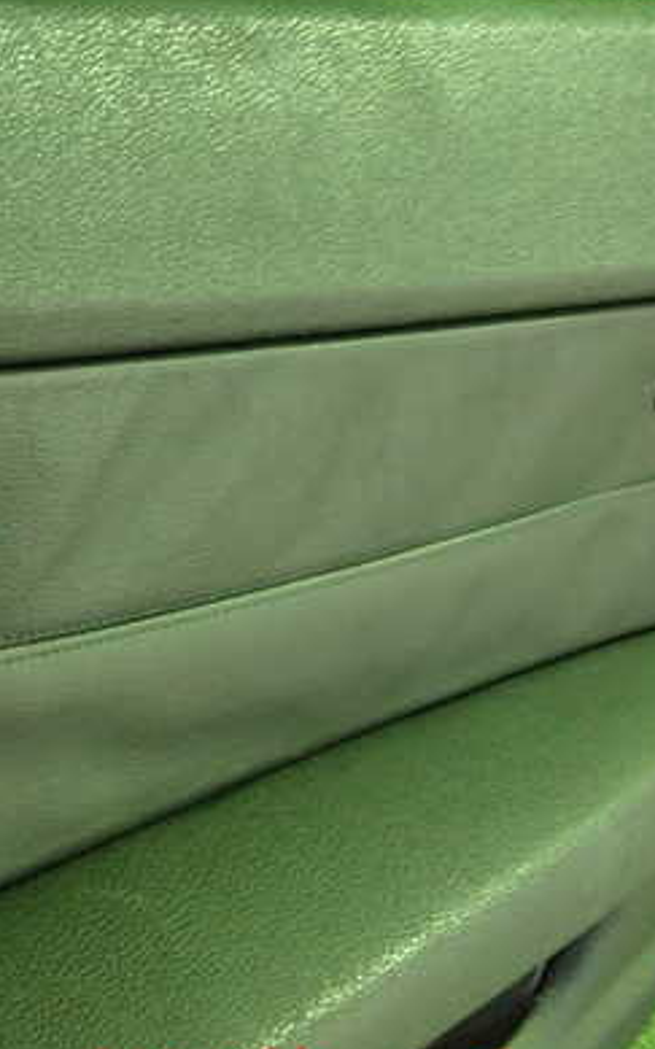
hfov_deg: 24.2
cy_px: 504
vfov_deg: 41.1
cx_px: -102
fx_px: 1400
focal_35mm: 49
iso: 1000
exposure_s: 1/30
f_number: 2.3
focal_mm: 5.5
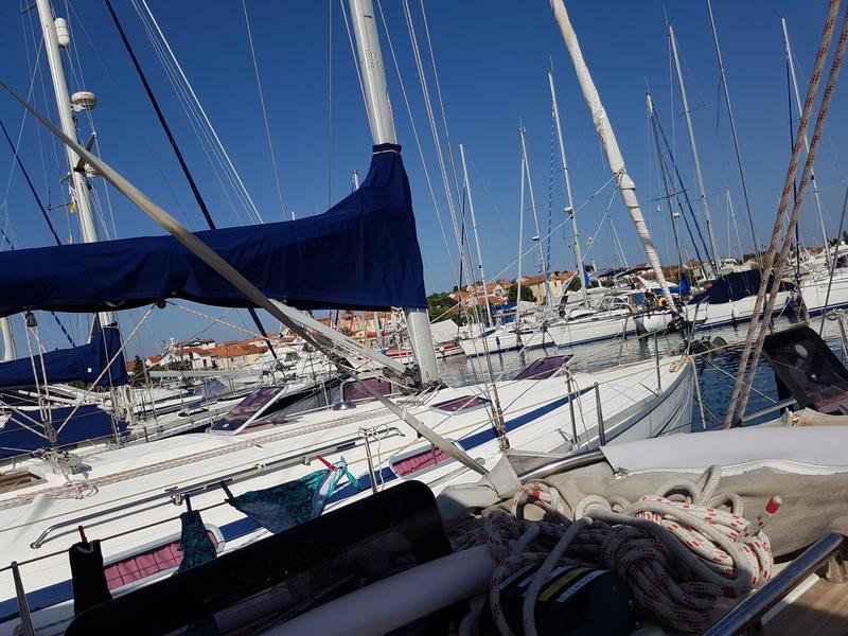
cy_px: 318
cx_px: 424
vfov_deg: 53.1
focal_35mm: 26
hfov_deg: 67.3
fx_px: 637
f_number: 1.7
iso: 50
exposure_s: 1/6176
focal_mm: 4.2
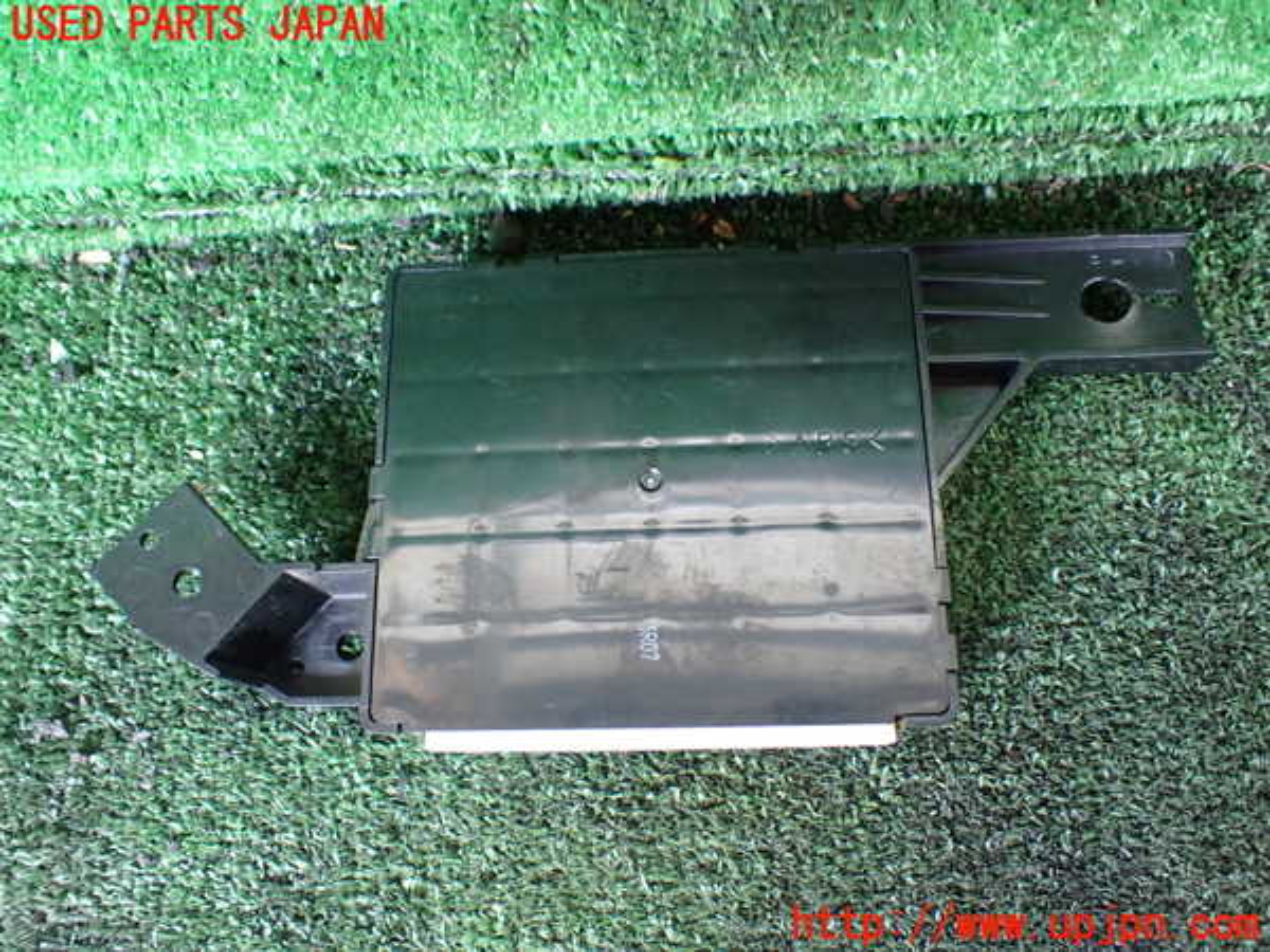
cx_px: 635
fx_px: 1101
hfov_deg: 60.0
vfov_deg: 46.8
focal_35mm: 30
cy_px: 476
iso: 800
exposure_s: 1/40
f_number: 2.3
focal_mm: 5.4
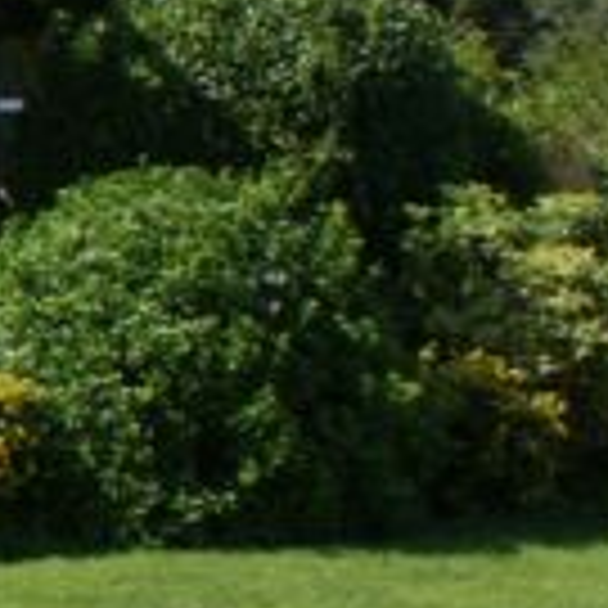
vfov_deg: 11.5
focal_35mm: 151
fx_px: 3001
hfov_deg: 9.8
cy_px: 54
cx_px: -986
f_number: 10
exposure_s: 1/160
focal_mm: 20
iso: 100
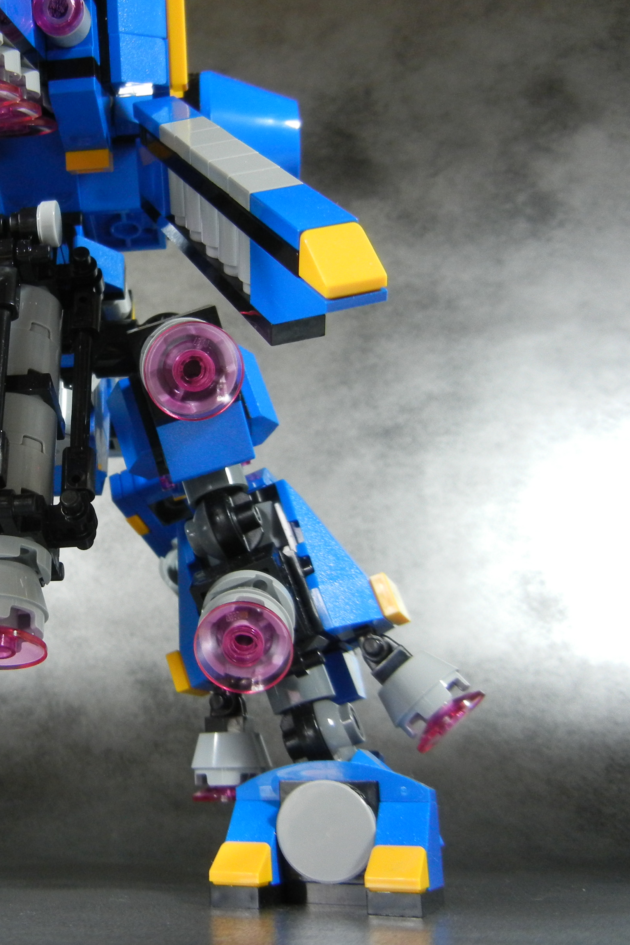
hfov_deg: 30.3
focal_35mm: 42
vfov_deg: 46.4
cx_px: 49
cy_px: 477
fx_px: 1102
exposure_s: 1/36
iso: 400
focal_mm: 5.4
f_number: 3.5
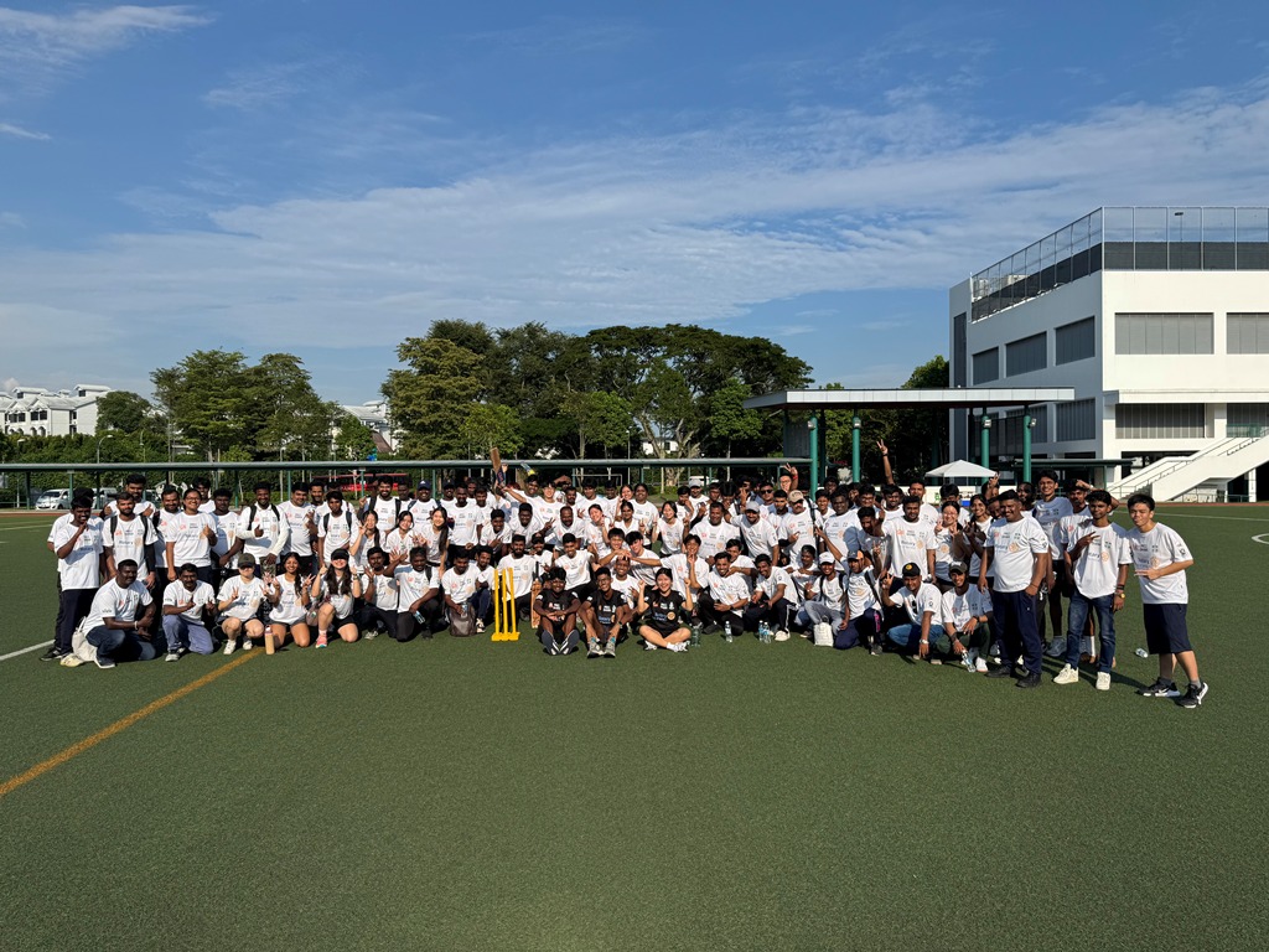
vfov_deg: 56.8
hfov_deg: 71.6
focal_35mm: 24
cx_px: 634
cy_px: 476
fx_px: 880
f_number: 1.78
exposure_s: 1/7092
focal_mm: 6.76
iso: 80
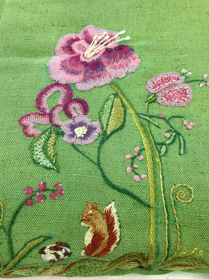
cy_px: 140
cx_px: 104
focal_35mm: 33
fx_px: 266
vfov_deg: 55.4
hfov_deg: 42.9
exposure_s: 1/20
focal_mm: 4.12
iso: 125
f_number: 2.4
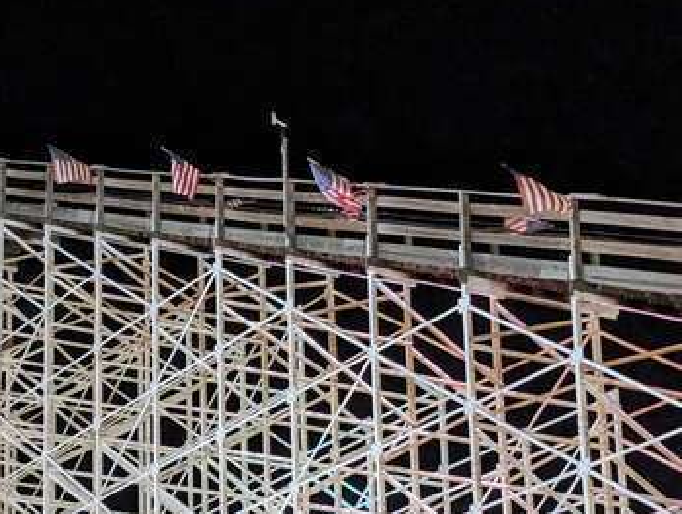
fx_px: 2171
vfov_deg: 13.4
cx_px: 150
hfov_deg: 17.7
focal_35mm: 110
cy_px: 440
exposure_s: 1/30
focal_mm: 6.81
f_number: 1.85
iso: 1133
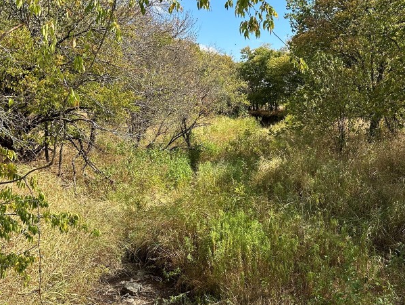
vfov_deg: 35.2
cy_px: 150
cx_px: 251
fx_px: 480
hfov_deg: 45.4
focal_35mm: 41
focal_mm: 6.86
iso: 80
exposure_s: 1/2203
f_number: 1.78
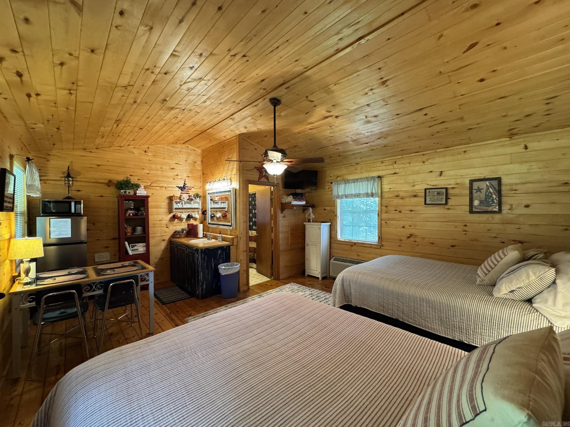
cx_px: 285
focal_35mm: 14
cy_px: 214
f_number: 2.2
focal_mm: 2.22
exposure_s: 1/60
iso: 320
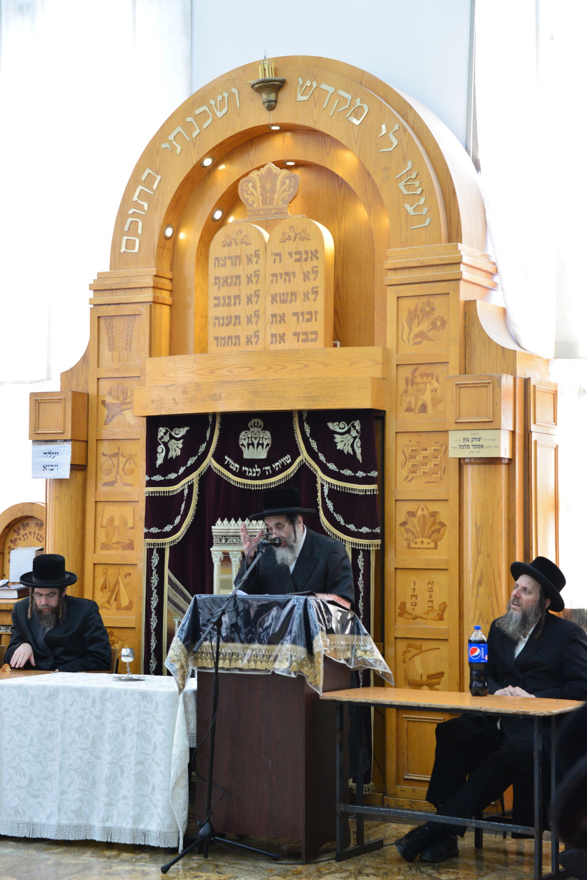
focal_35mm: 70
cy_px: 440
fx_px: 1710
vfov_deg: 28.8
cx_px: 294
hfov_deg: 19.5
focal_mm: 70
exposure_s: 1/100
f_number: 5.6
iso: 1600
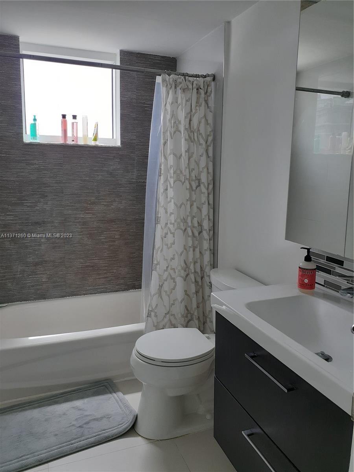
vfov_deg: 65.3
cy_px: 236
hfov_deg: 51.4
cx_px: 177
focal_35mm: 27
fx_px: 368
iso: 40
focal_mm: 3.6
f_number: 1.9
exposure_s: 1/139
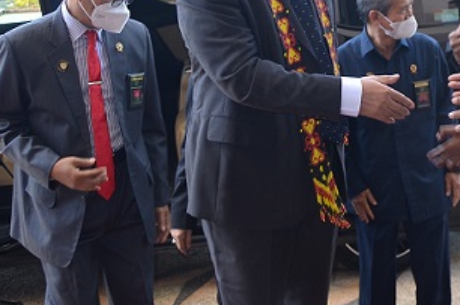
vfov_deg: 9.4
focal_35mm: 145
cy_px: 41
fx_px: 1850
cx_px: 477
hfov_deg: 13.9
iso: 100
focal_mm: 40
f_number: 4.5
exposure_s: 1/60
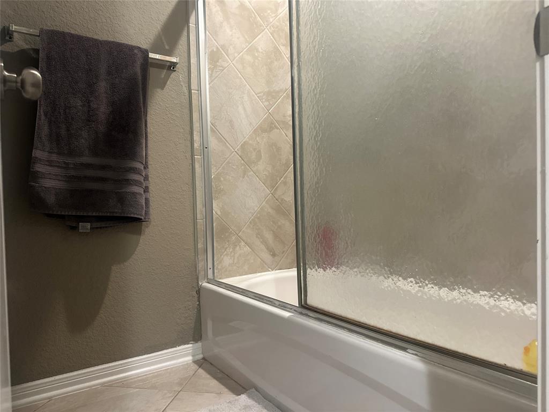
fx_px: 381
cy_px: 206
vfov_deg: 56.8
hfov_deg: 71.6
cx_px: 274
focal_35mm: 24
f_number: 1.78
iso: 640
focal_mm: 6.86
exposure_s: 1/40
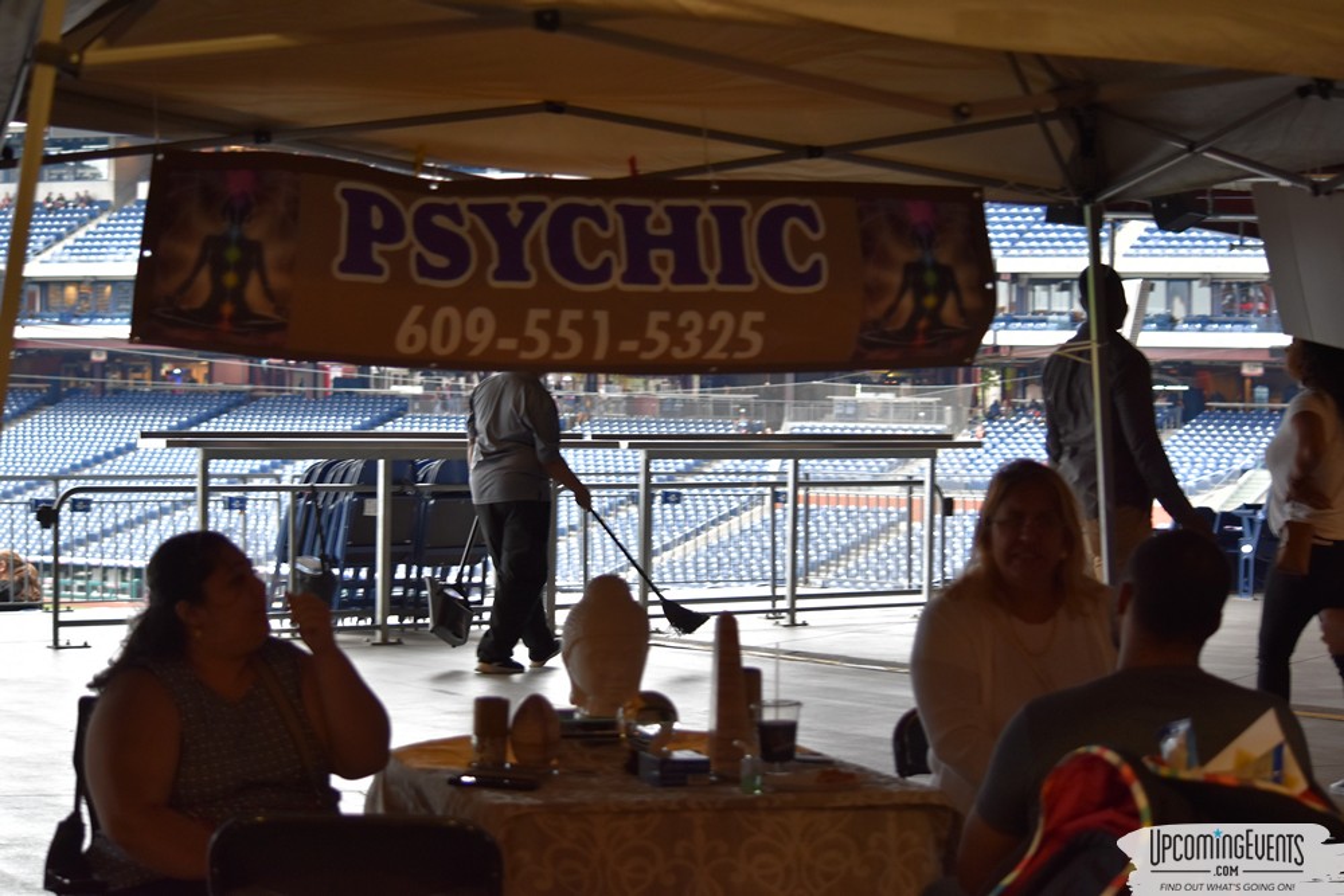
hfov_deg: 24.6
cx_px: 672
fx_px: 3080
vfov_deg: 16.6
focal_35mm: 82
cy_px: 448
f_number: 4.5
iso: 640
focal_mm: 55
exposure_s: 1/60
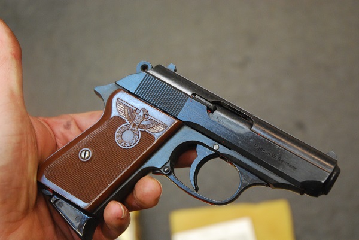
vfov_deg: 19.0
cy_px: 120
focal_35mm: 72
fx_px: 718
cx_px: 180
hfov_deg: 28.1
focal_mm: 48
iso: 1000
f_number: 4.5
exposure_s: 1/30
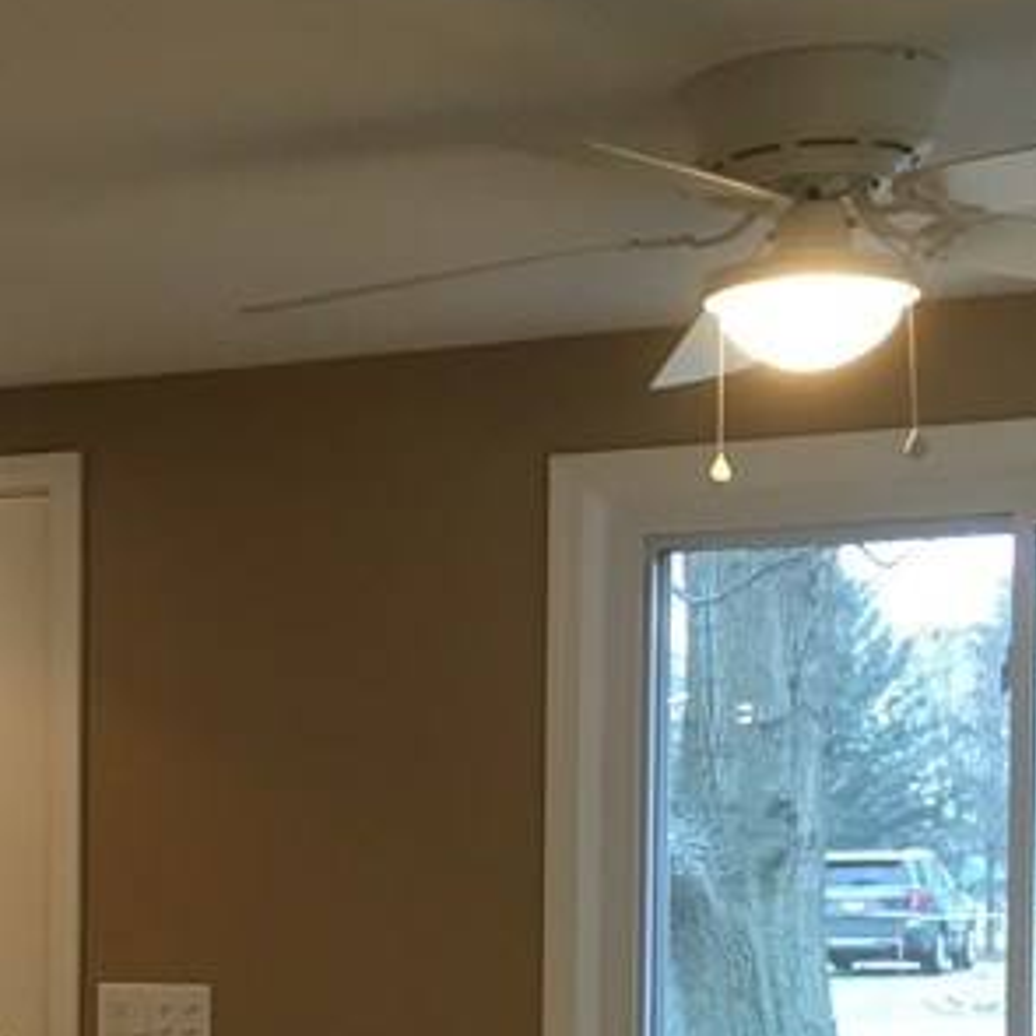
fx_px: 3014
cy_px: 959
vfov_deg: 19.1
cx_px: -119
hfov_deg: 18.7
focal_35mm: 89
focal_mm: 4.15
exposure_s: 1/30
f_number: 2.2
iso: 64
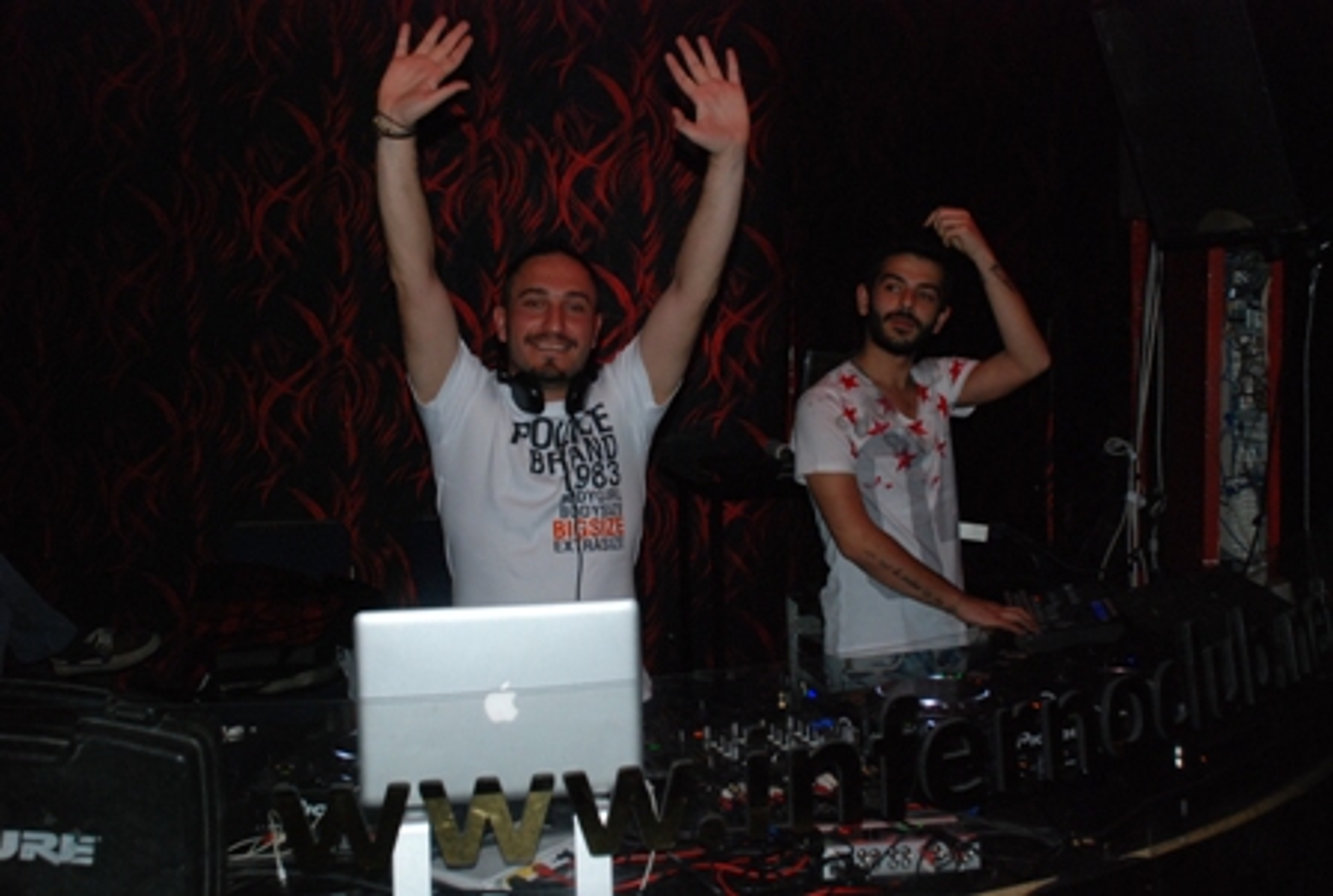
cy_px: 448
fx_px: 1559
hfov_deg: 46.3
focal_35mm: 42
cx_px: 666
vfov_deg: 32.1
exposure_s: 1/60
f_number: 5
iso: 1000
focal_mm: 28
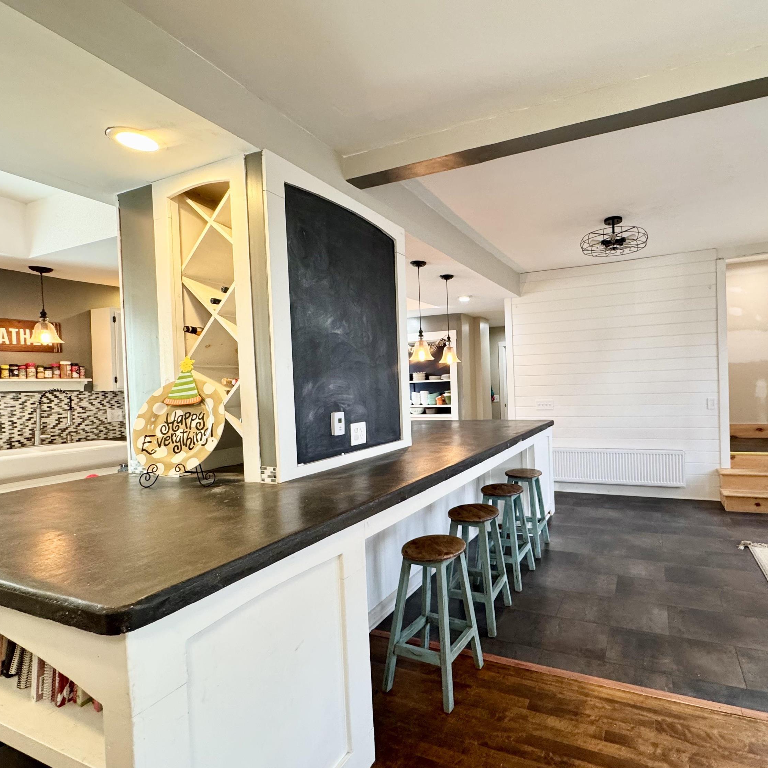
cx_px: 497
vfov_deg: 84.0
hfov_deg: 81.8
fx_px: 427
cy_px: 391
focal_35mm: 17
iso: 200
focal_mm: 2.22
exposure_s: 1/60
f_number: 2.2
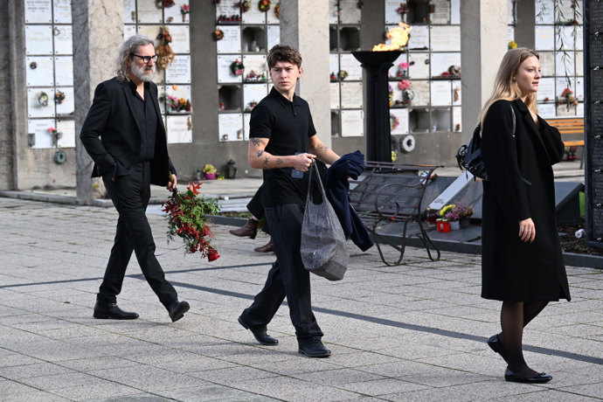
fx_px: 1692
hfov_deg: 20.2
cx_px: 302
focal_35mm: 101
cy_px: 201
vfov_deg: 13.6
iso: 1250
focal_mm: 101
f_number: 6.3
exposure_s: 1/800
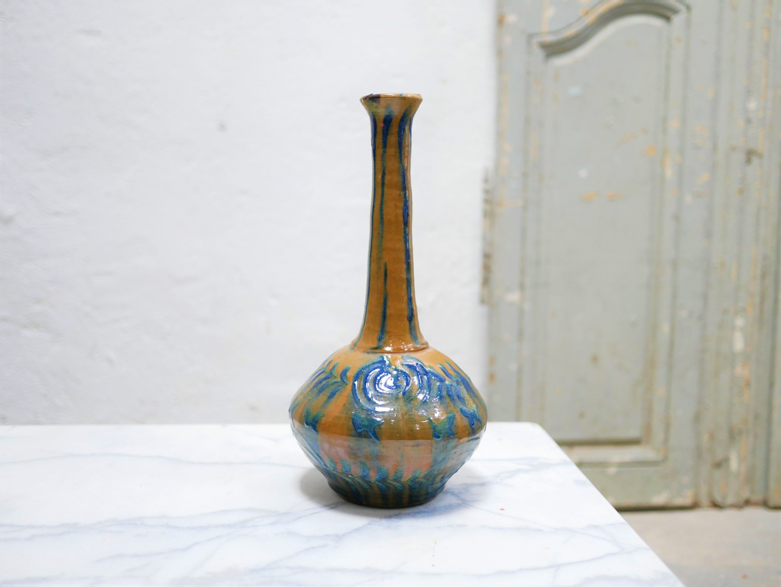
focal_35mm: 40
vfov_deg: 36.0
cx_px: 390
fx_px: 903
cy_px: 294
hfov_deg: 46.8
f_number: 1.7
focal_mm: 20
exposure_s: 1/60
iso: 800
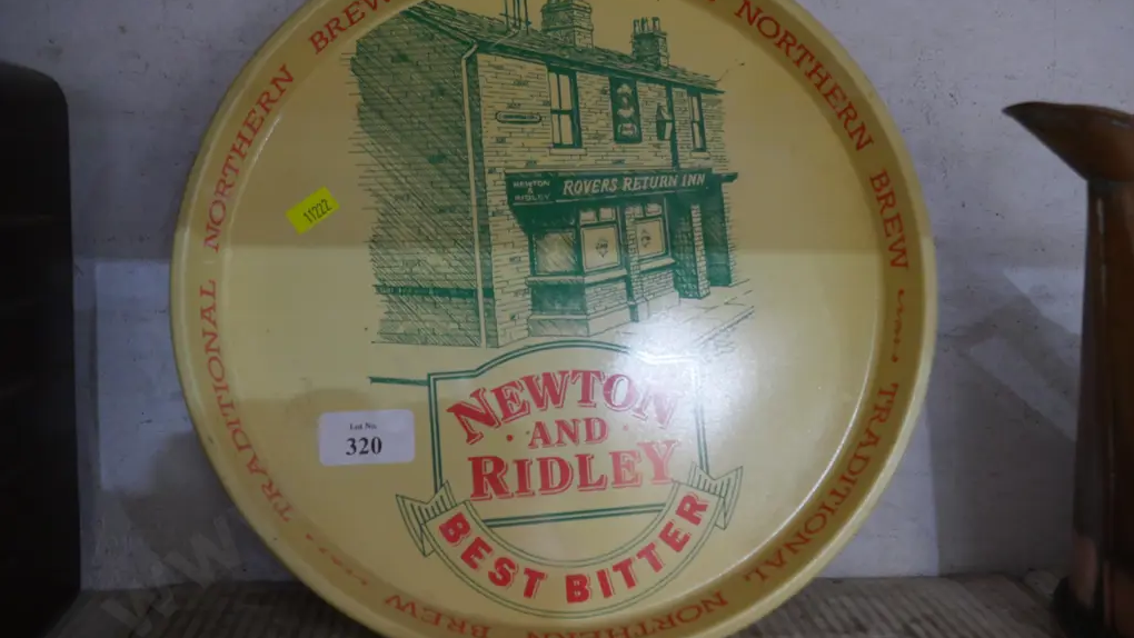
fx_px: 1053
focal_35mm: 35
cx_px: 568
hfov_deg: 56.6
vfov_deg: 33.7
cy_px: 284
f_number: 3.6
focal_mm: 16
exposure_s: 1/60
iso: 1600
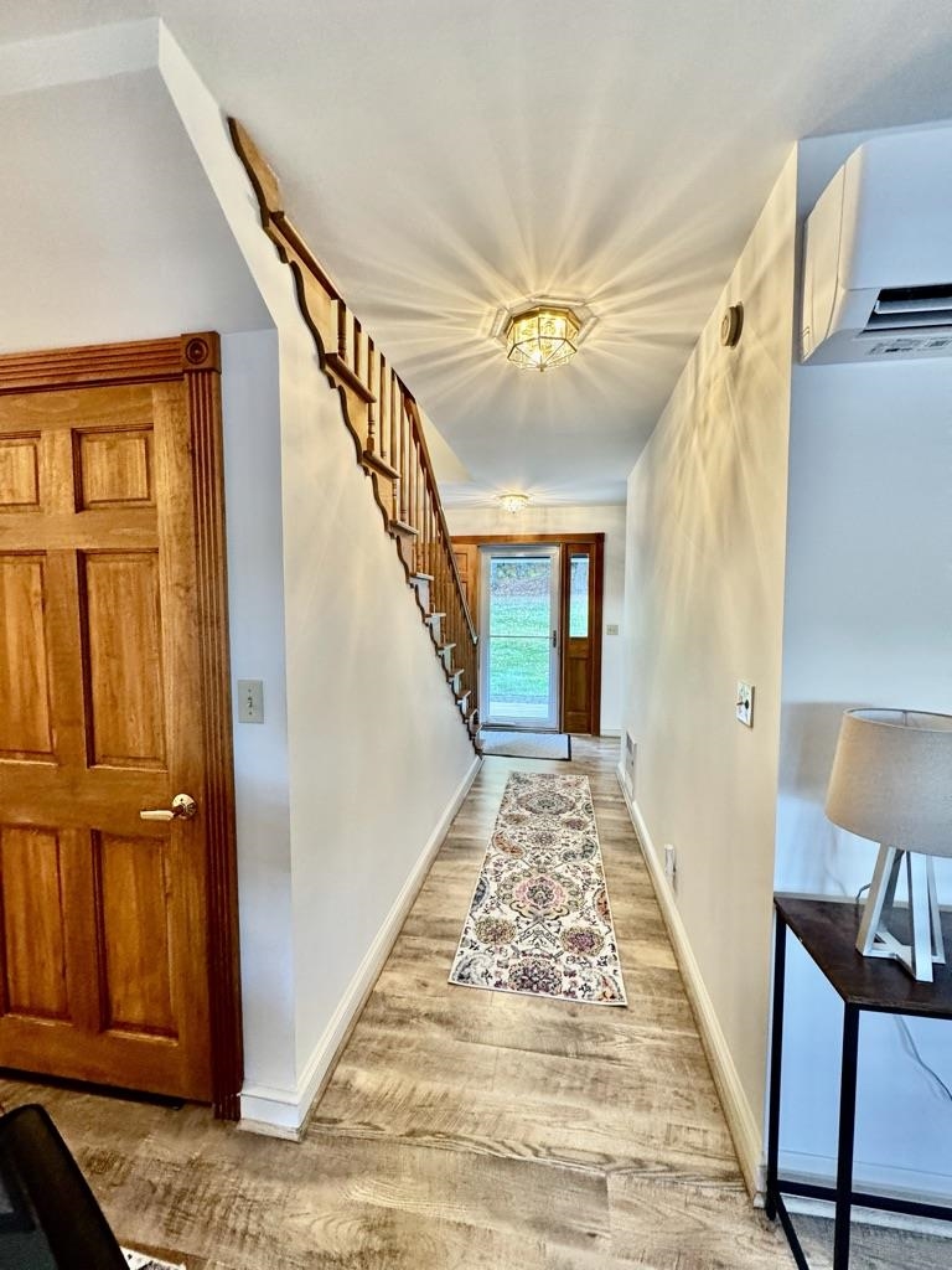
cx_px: 476
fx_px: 513
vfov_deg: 102.1
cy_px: 635
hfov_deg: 85.7
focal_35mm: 14
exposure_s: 1/60
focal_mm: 2.22
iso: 250
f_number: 2.2
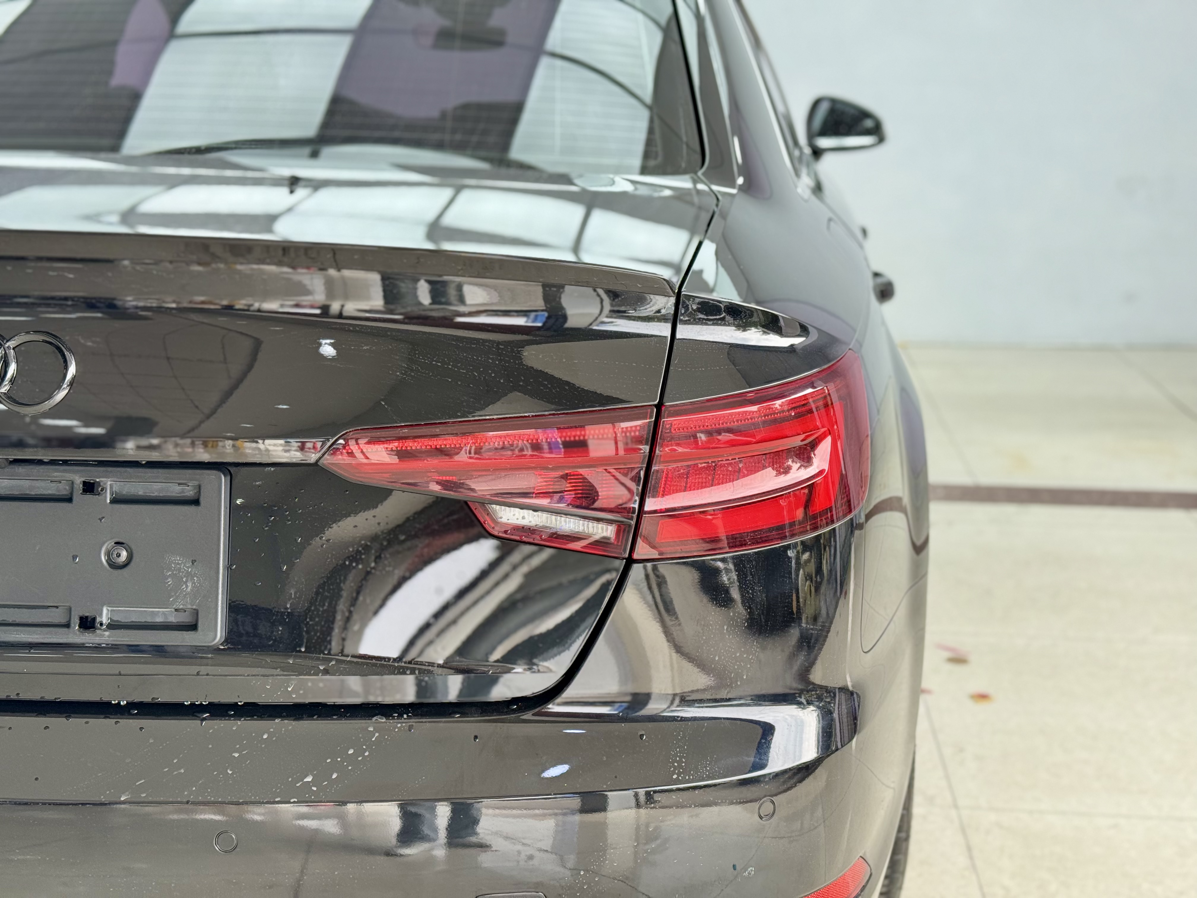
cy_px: 449
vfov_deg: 30.3
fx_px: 1660
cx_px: 598
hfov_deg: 39.7
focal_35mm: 48
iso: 64
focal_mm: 6.76
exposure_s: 1/191
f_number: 1.78
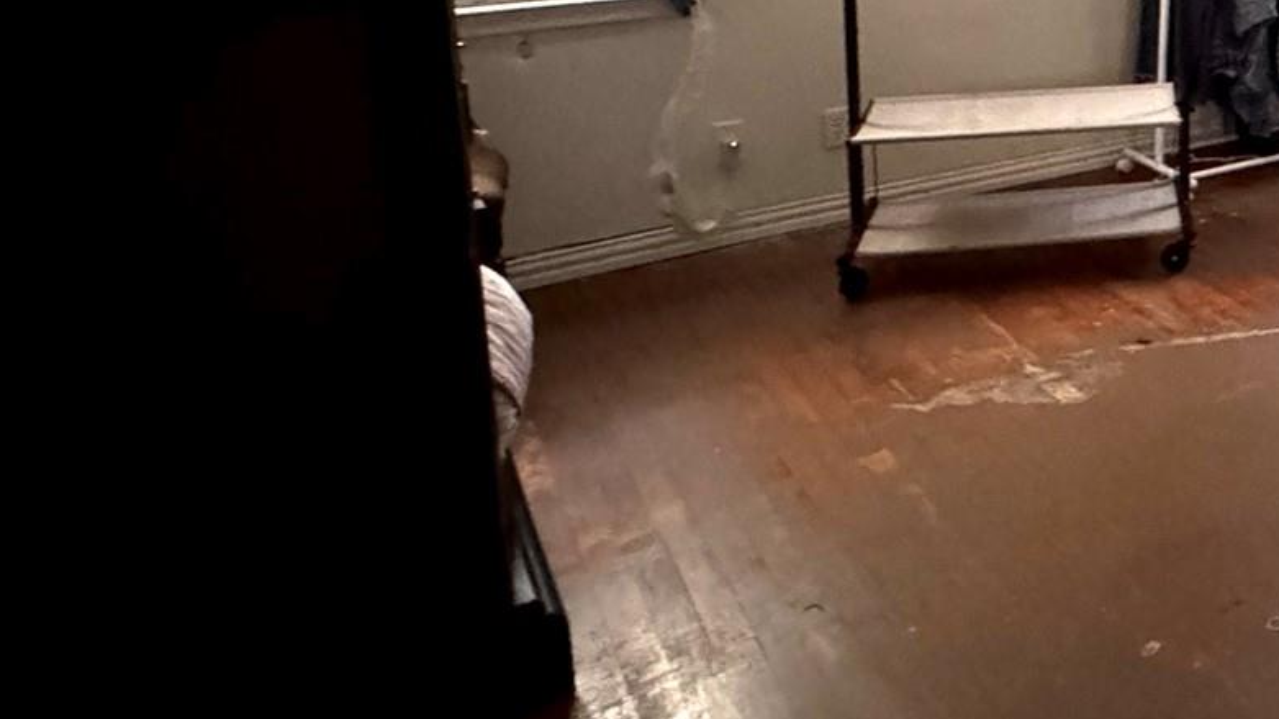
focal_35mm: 40
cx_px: 1485
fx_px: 1356
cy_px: -82
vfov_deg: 27.1
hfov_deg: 38.9
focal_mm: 2.22
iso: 1600
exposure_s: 1/30
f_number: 2.2
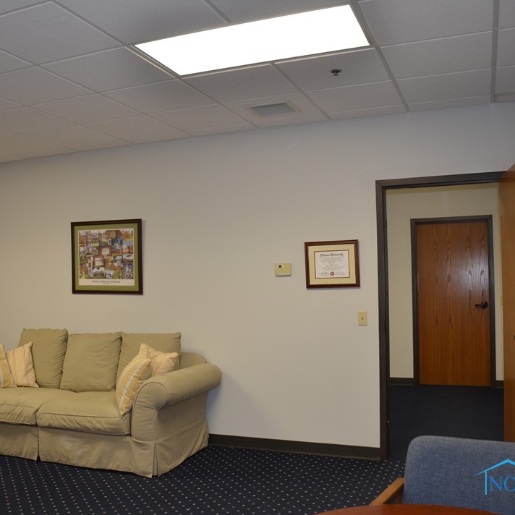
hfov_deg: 47.1
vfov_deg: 47.2
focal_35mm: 35
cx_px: 220
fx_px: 589
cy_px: 257
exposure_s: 1/80
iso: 400
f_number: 3.5
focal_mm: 18
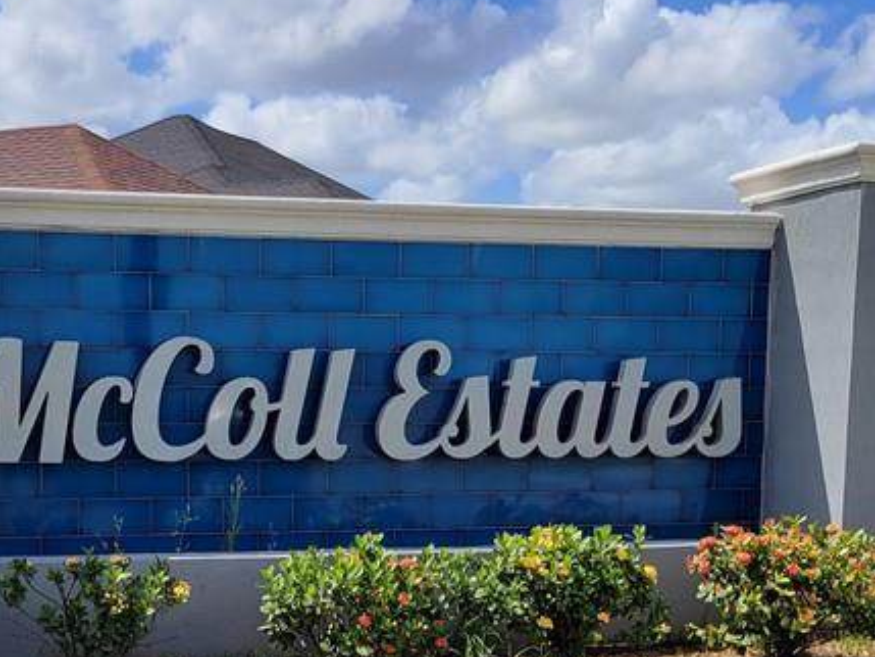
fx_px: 1568
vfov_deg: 23.1
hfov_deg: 30.9
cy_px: 588
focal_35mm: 62
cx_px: 290
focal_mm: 5.4
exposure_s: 1/2296
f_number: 1.8
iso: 40
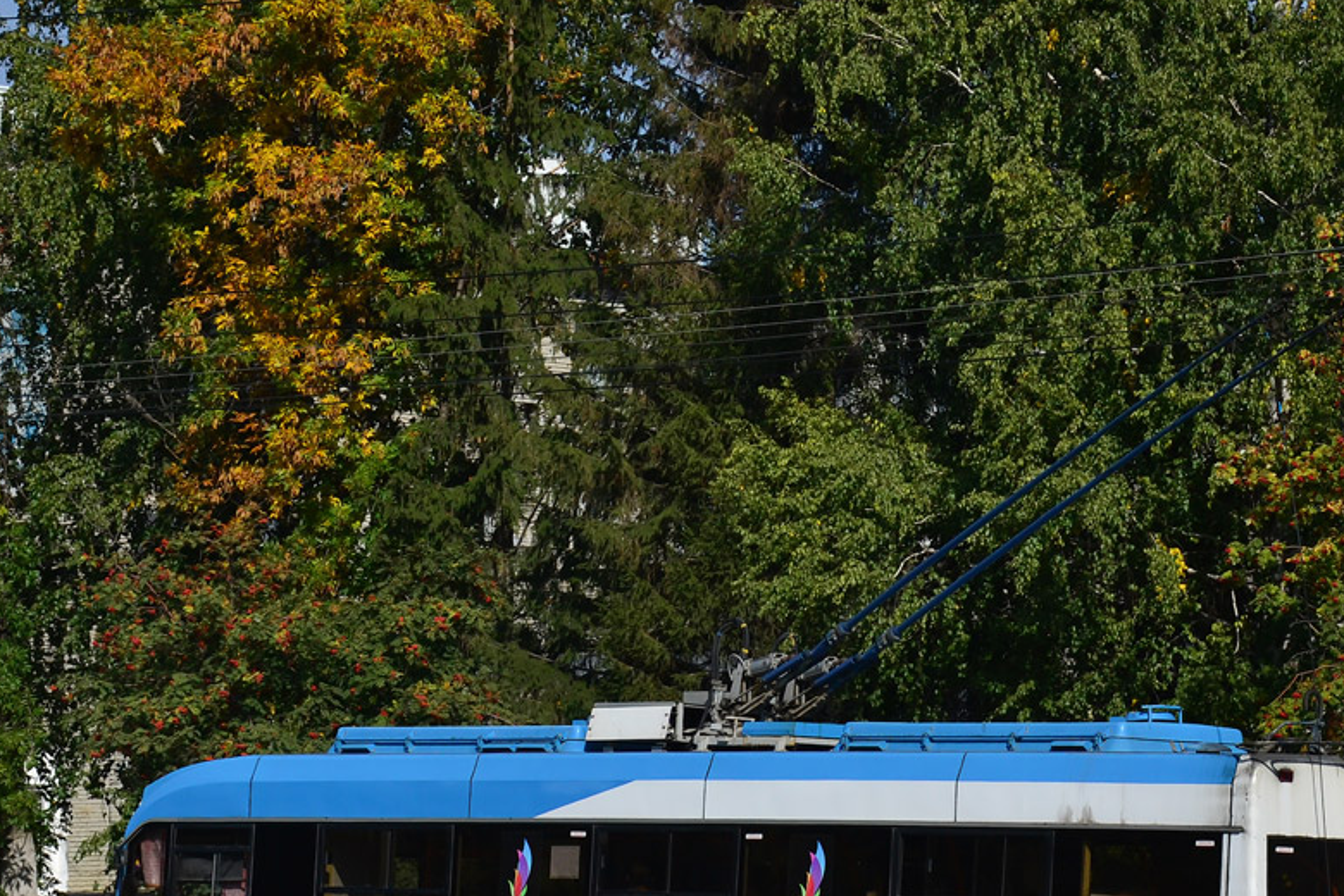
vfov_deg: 9.6
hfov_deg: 14.3
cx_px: 789
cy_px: 622
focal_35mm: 143
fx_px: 5338
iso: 200
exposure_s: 1/1000
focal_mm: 62
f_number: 8
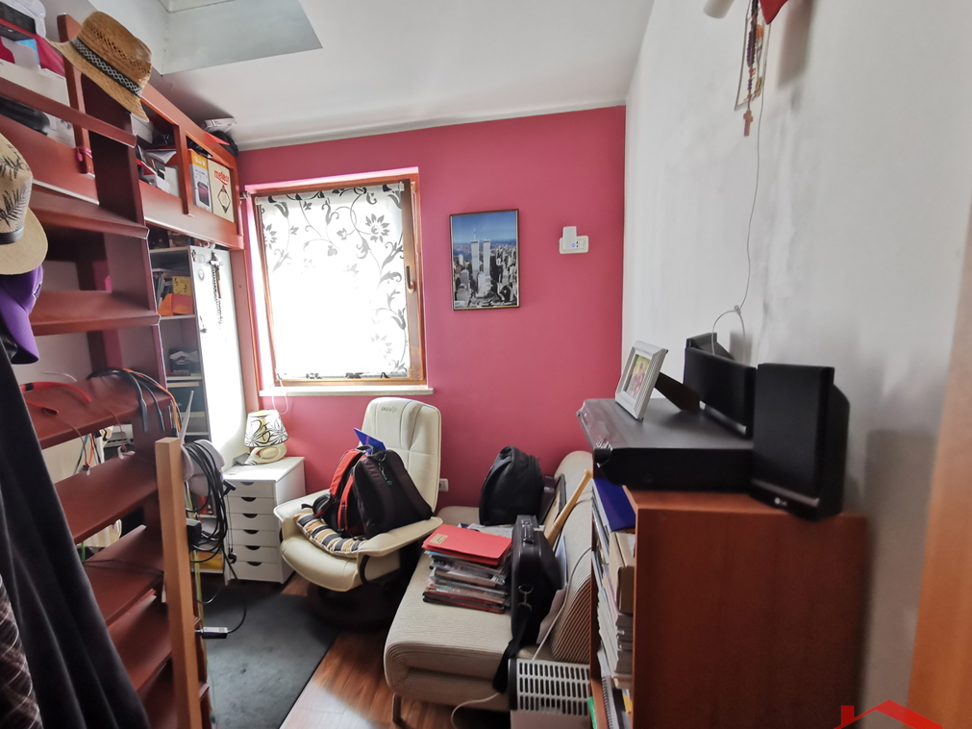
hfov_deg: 84.0
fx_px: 533
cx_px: 409
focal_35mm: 19
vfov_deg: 68.6
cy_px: 391
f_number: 2.2
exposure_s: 1/60
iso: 400
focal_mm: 2.35
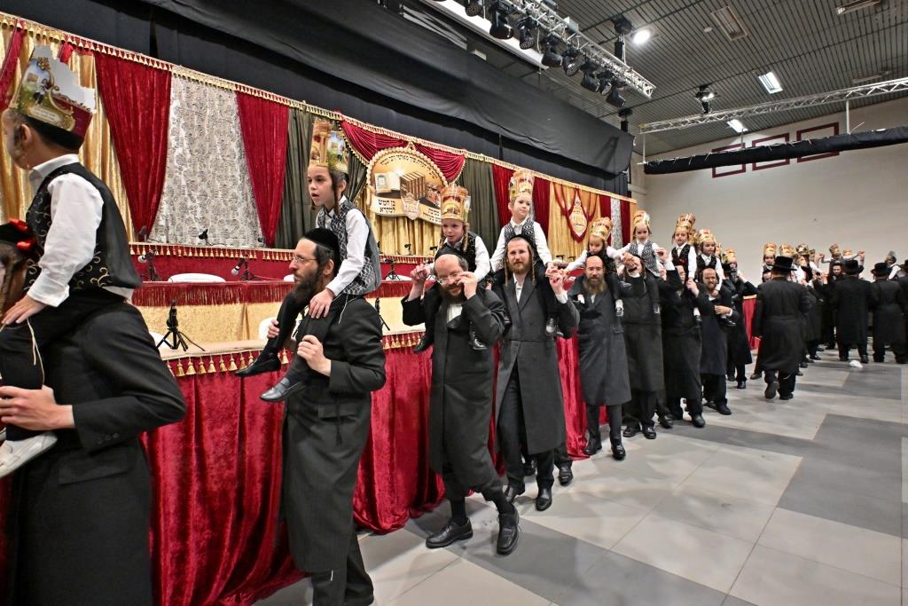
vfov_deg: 67.4
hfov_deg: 90.0
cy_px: 303
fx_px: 454
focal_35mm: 18
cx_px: 454
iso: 1000
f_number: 3.8
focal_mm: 12.5
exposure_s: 1/200
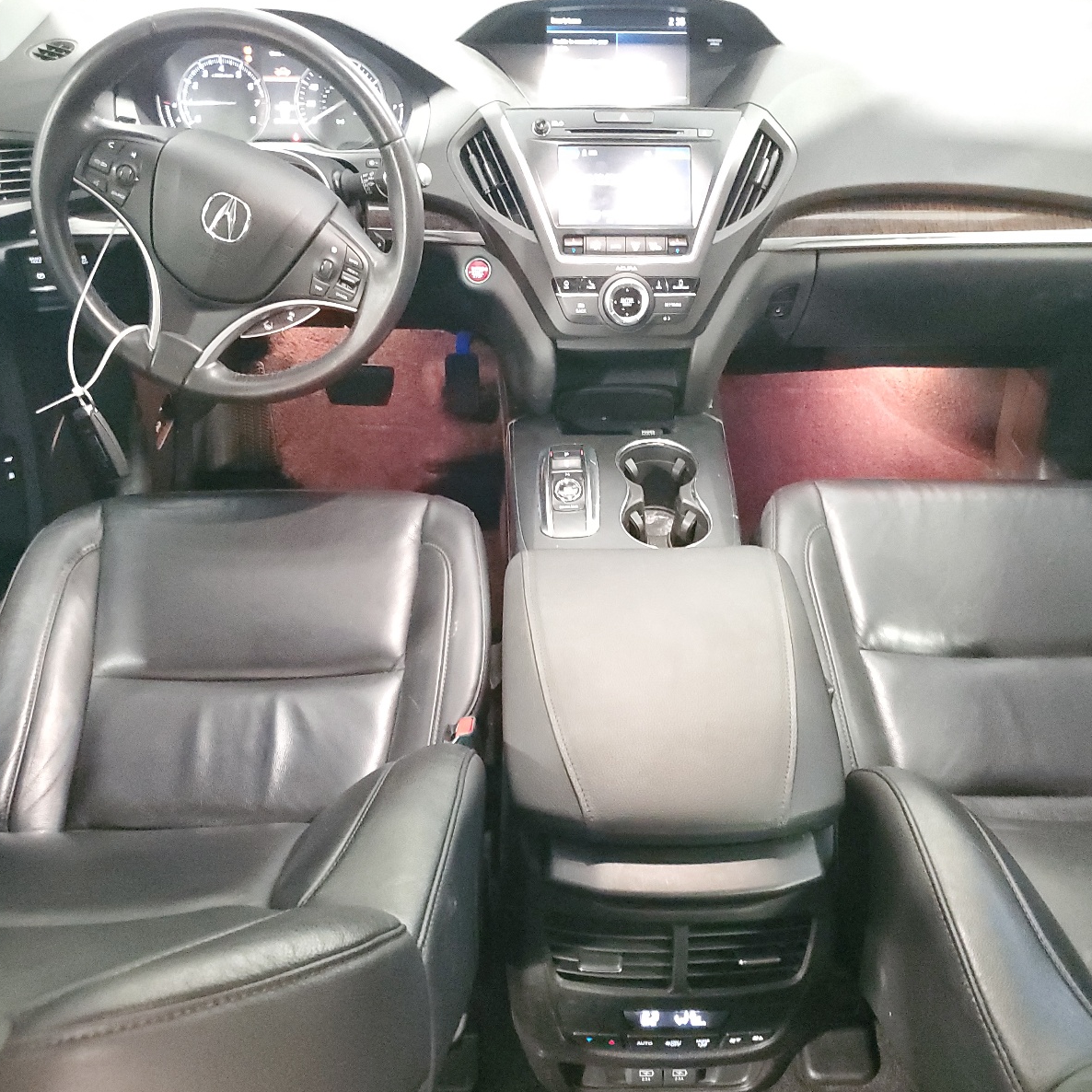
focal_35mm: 31
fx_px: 1106
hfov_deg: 52.5
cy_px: 547
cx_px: 590
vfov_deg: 52.5
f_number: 1.5
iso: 993
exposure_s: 1/8
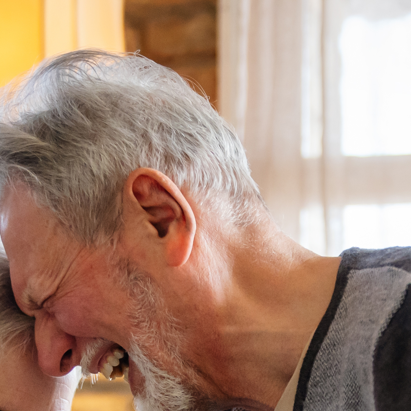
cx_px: 288
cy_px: 574
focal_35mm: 143
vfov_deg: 11.8
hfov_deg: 12.2
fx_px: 1921
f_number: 2.8
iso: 1250
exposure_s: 1/320
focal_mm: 38
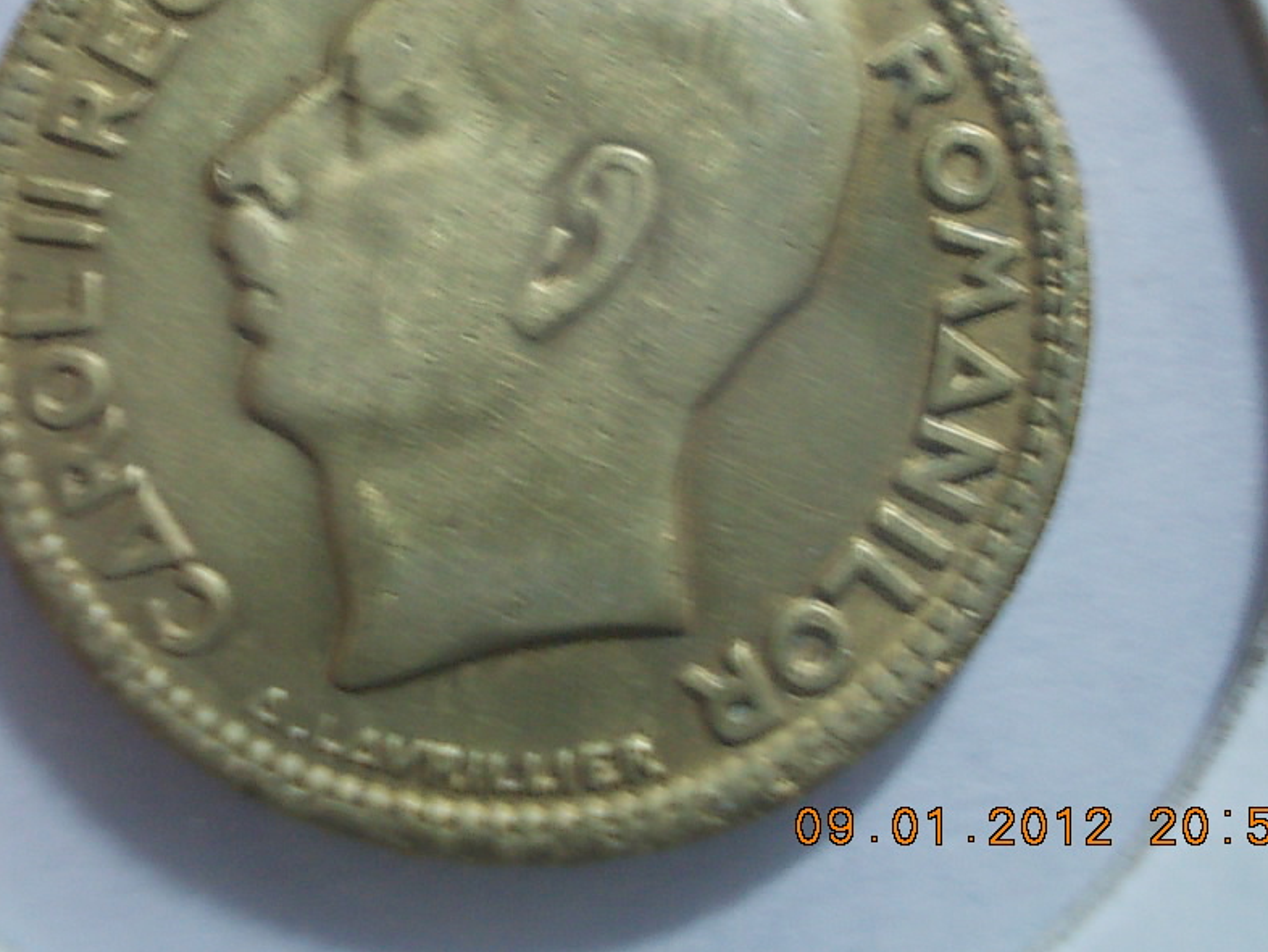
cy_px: 352
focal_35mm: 56
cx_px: 566
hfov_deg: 34.3
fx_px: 2052
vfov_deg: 26.0
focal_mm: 6.1
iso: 200
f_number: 3.3
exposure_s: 1/5
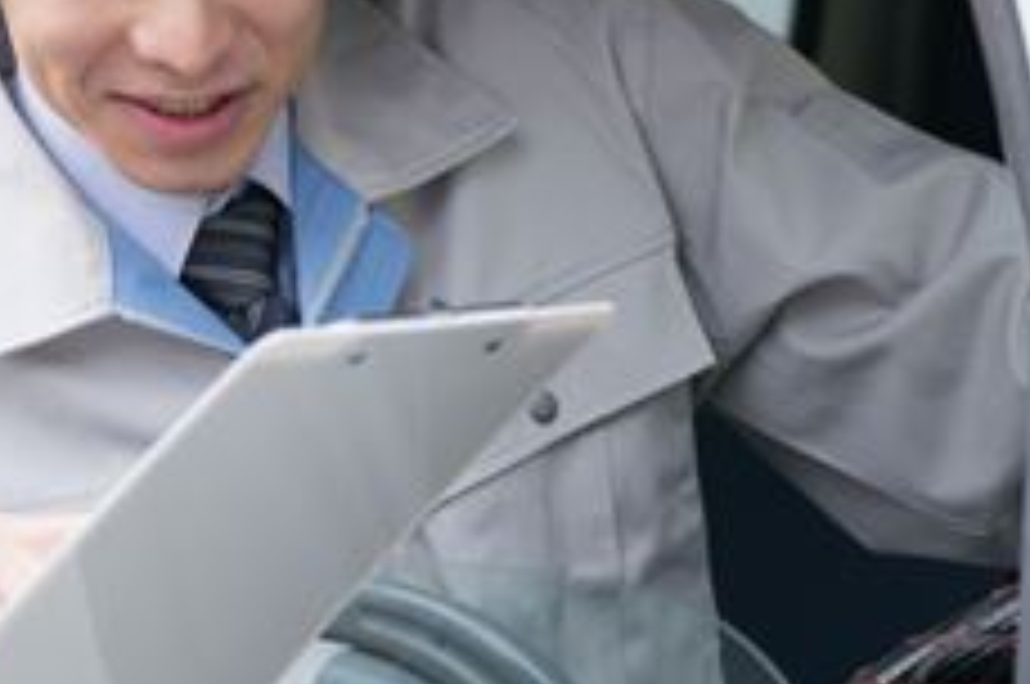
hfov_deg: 5.4
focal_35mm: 381
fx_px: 10885
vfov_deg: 3.6
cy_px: 261
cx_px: 121
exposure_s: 1/250
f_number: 2.8
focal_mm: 121
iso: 400
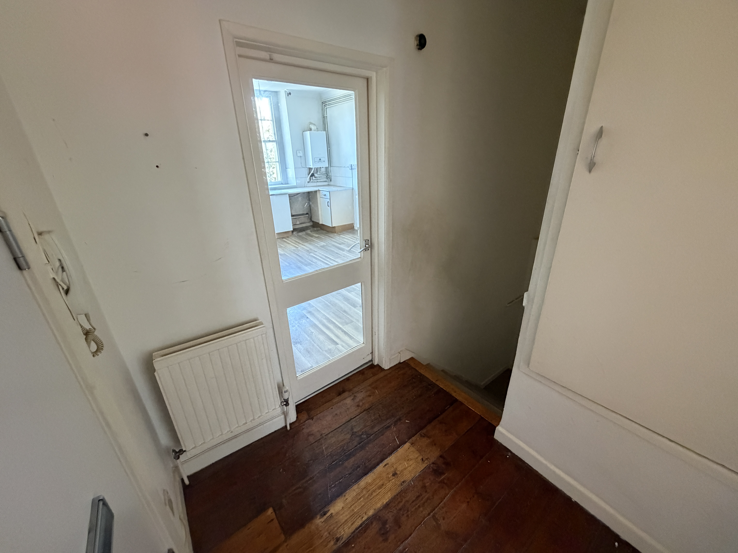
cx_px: 369
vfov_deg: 85.7
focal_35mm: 14
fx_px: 298
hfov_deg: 102.1
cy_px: 276
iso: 800
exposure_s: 1/60
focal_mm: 2.22
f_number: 2.2
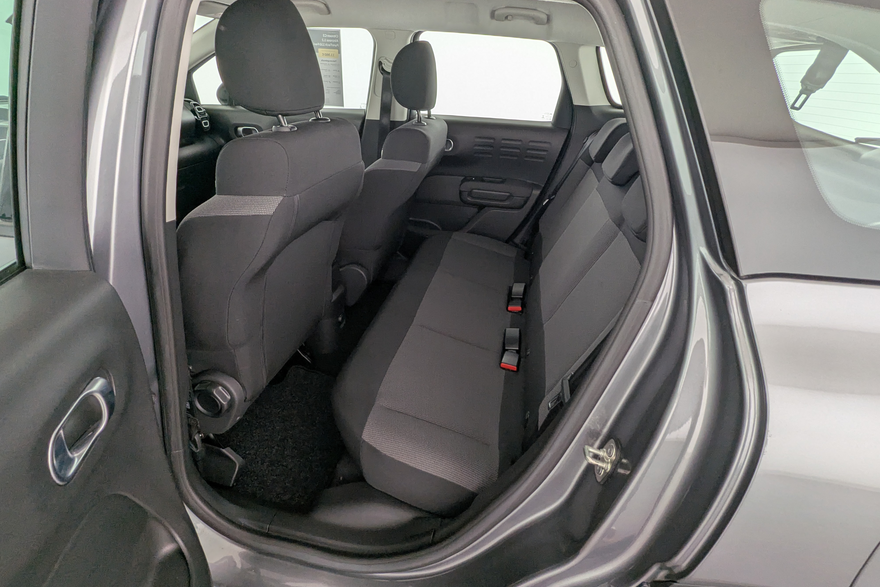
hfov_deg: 93.3
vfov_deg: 70.2
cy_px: 258
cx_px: 444
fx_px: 416
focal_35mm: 17
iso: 74
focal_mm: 2.35
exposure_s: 1/102
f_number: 2.2
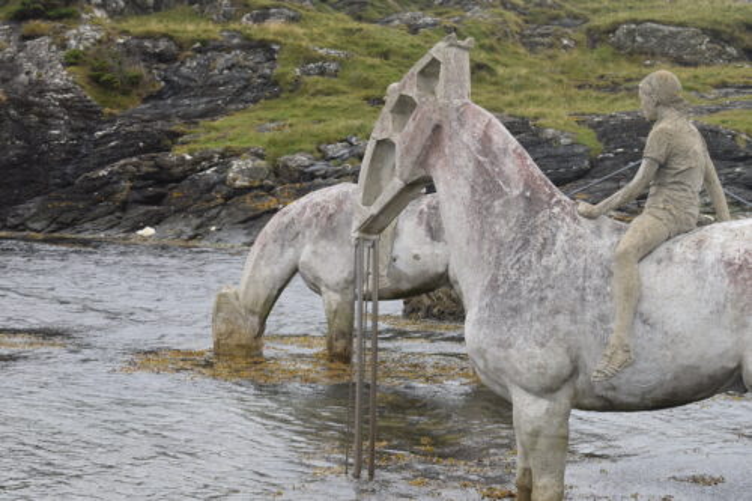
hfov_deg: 24.6
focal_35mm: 82
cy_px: 250
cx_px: 376
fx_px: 1723
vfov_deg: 16.5
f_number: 8
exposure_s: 1/250
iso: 400
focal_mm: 55
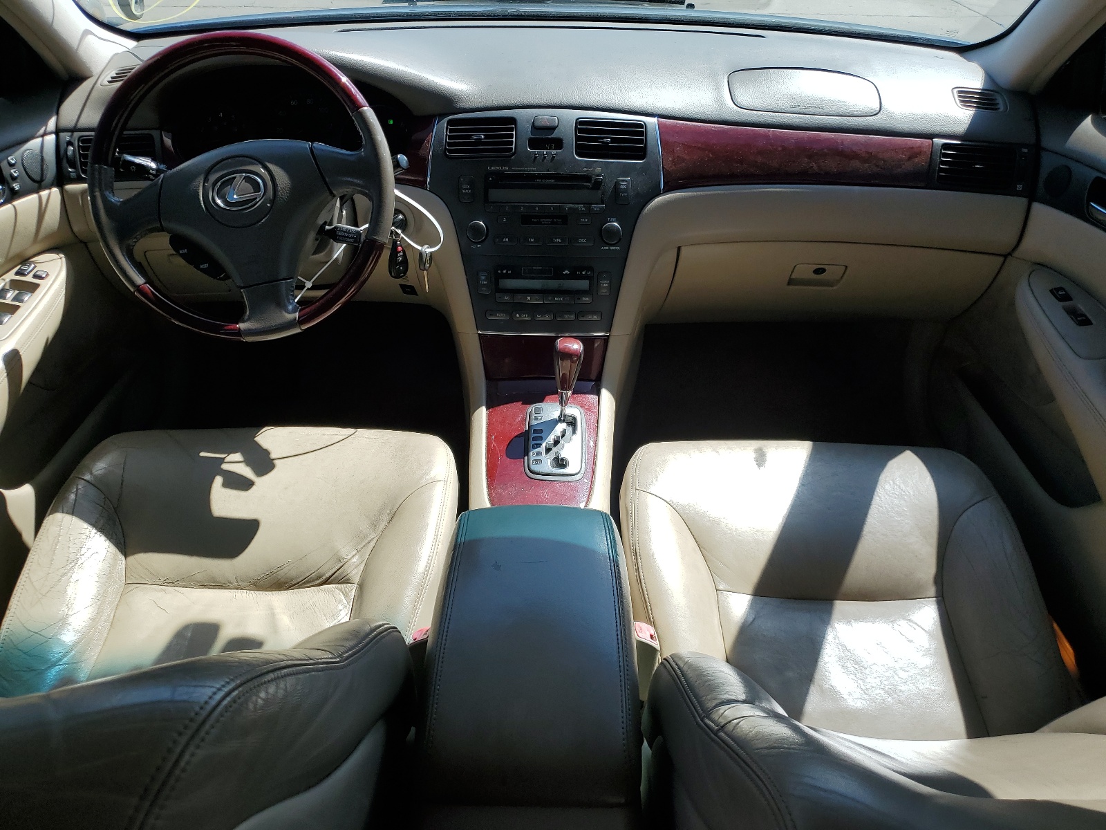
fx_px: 831
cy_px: 415
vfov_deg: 53.1
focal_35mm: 26
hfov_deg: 67.3
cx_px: 553
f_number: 1.5
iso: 50
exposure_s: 1/1429
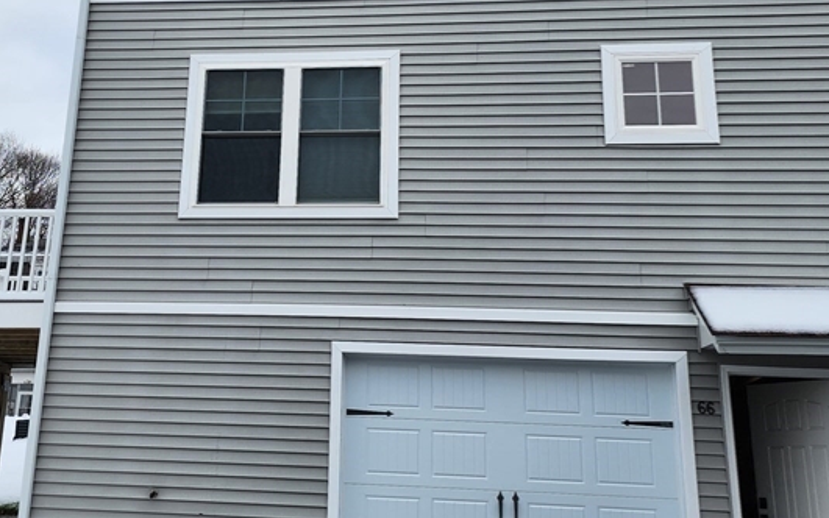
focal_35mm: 47
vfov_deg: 27.2
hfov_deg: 42.2
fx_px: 1062
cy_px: 156
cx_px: 298
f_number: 1.8
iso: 12
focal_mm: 6.4
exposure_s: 1/542
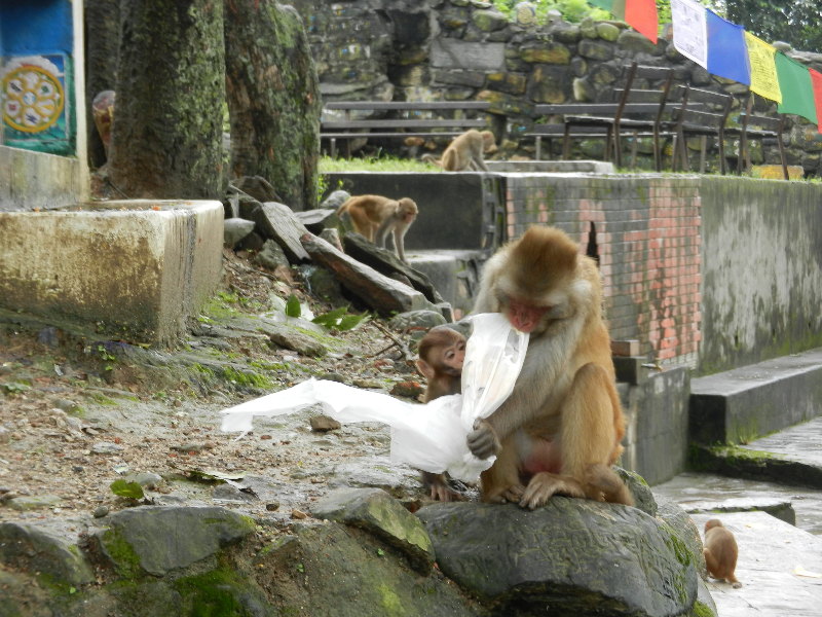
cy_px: 308
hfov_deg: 18.5
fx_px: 2517
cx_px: 411
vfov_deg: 14.0
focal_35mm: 106
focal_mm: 19.1
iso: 160
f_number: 5
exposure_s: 1/60
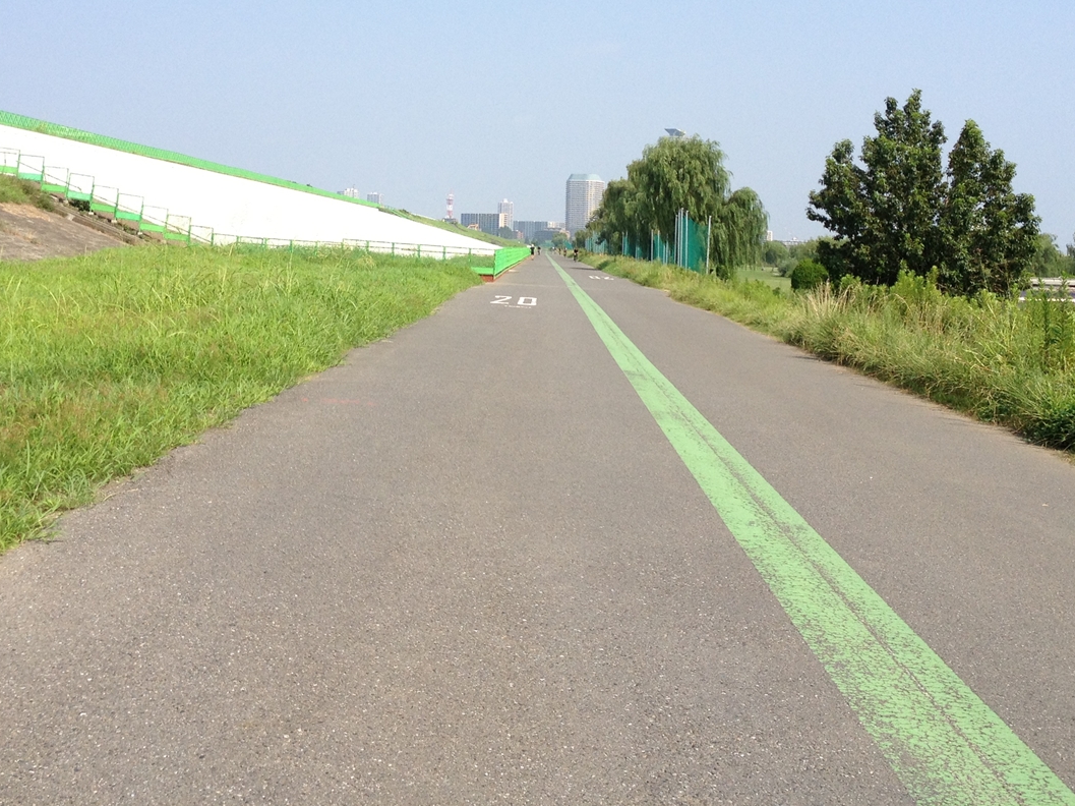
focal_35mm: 53
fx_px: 1645
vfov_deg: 27.1
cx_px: 522
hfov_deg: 36.2
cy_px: 197
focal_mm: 4.28
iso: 50
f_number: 2.4
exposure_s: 1/1623
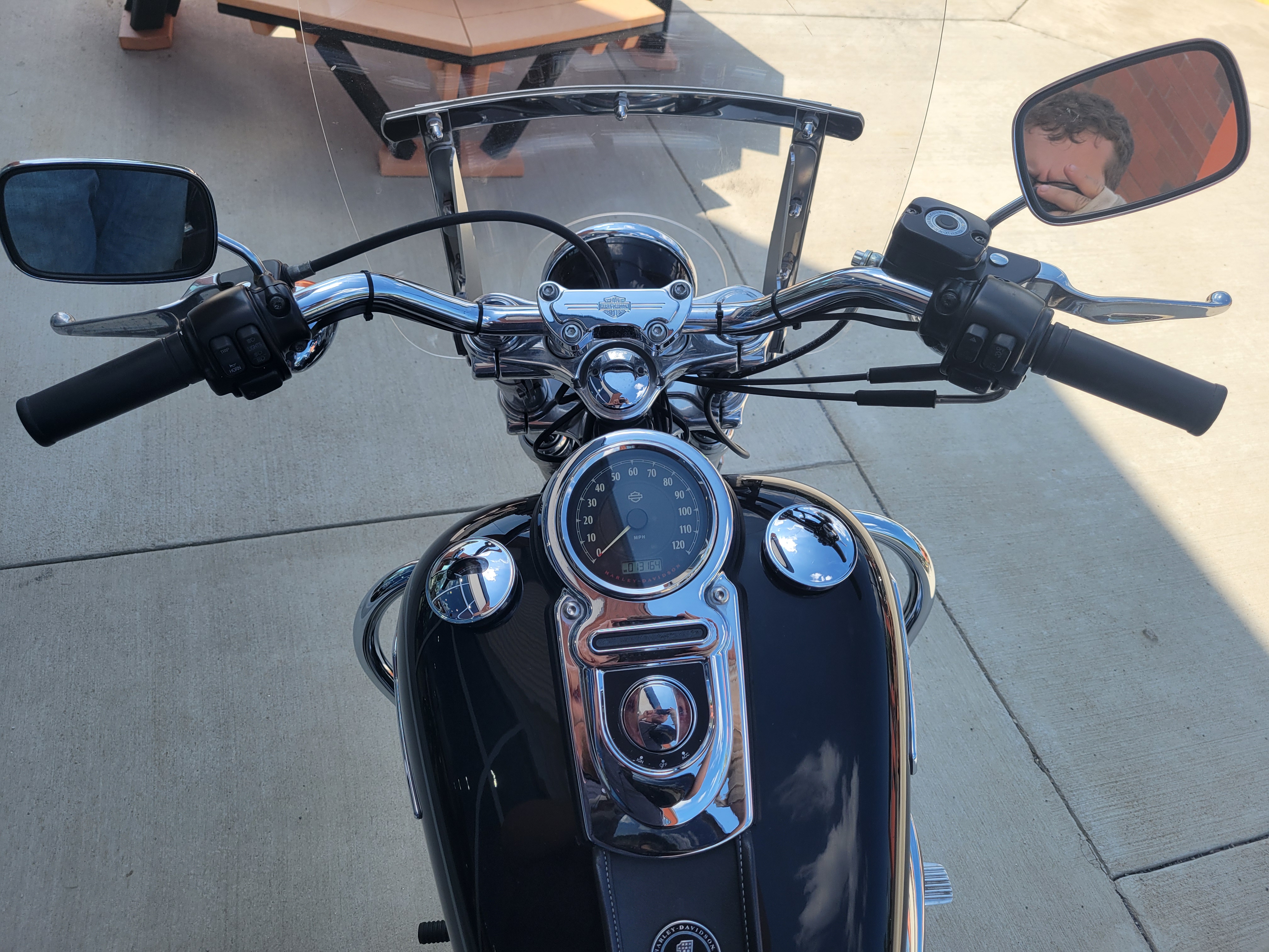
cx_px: 634
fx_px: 953
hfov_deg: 67.3
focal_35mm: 26
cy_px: 476
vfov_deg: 53.1
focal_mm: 5.4
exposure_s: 1/1559
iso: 40
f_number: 1.8
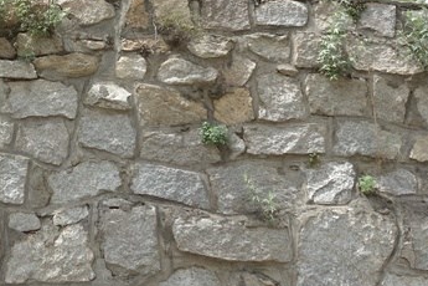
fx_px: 1652
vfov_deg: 9.6
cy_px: -148
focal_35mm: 139
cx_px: -20
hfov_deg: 14.5
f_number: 4
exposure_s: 1/250
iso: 80
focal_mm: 14.75
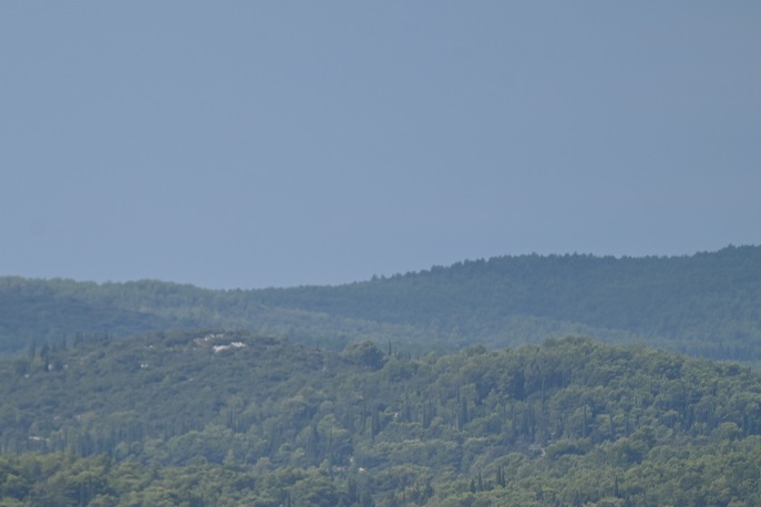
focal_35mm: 568
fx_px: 12006
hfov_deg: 3.6
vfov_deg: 2.4
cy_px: 417
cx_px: 251
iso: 160
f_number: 5.6
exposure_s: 1/1000
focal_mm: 300
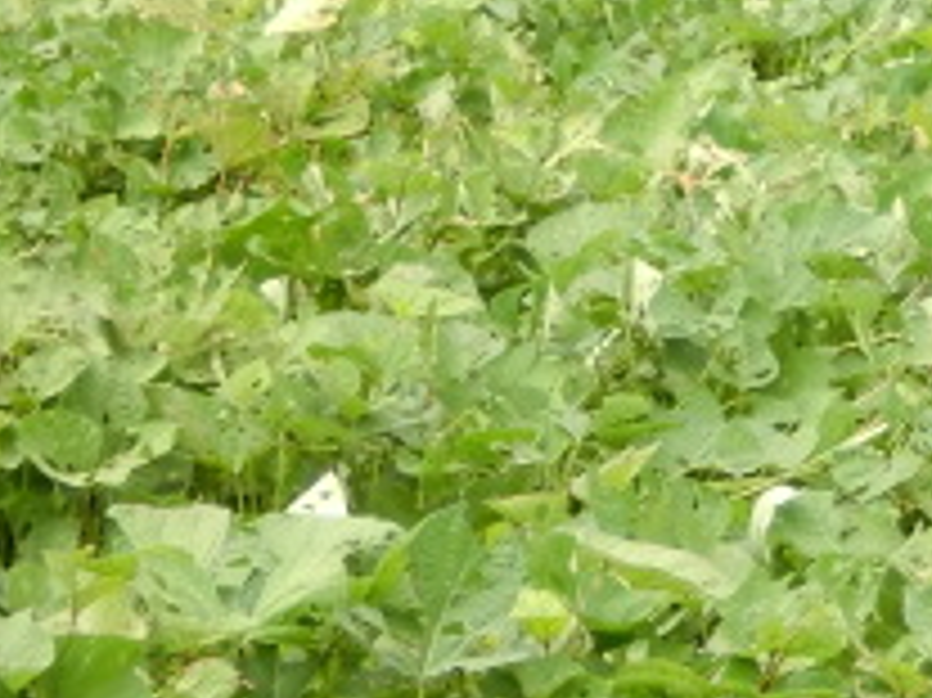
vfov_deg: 4.5
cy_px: 284
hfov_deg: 6.0
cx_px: 855
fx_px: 8826
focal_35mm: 328
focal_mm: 18.9
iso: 64
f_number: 5.9
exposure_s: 1/100
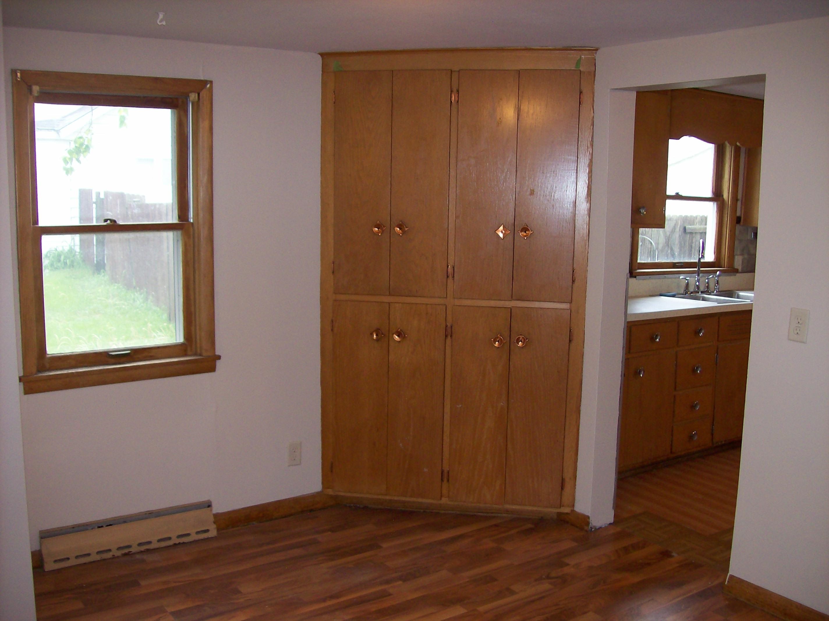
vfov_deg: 39.6
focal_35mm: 36
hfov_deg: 51.4
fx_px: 862
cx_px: 414
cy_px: 310
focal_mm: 6
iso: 80
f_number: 2.7
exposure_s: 1/64
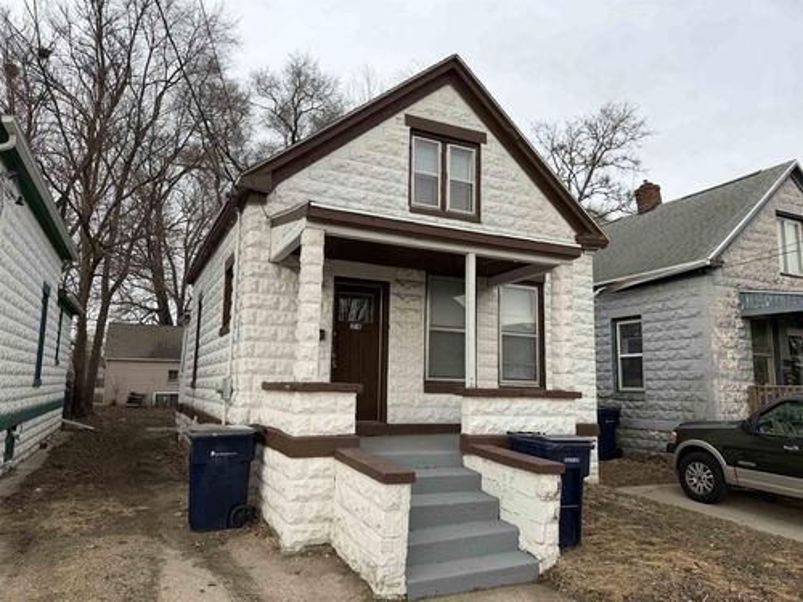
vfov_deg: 56.8
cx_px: 402
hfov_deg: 71.6
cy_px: 301
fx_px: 557
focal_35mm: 24
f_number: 1.78
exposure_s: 1/1689
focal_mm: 6.76
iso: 80
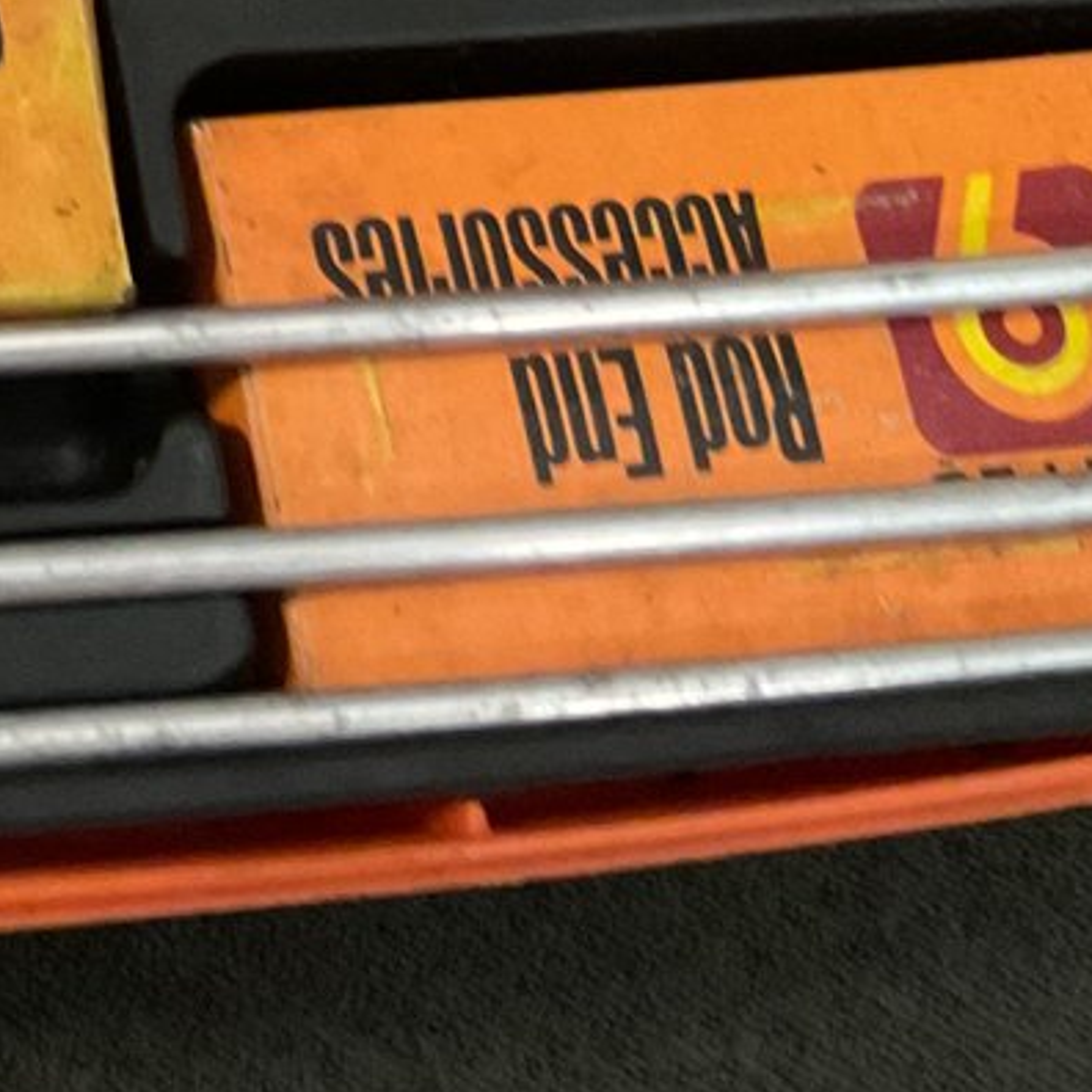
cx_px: -589
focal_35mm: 98
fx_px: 3498
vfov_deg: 16.5
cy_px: -443
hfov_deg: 16.1
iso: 400
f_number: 1.8
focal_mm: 3
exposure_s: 1/30
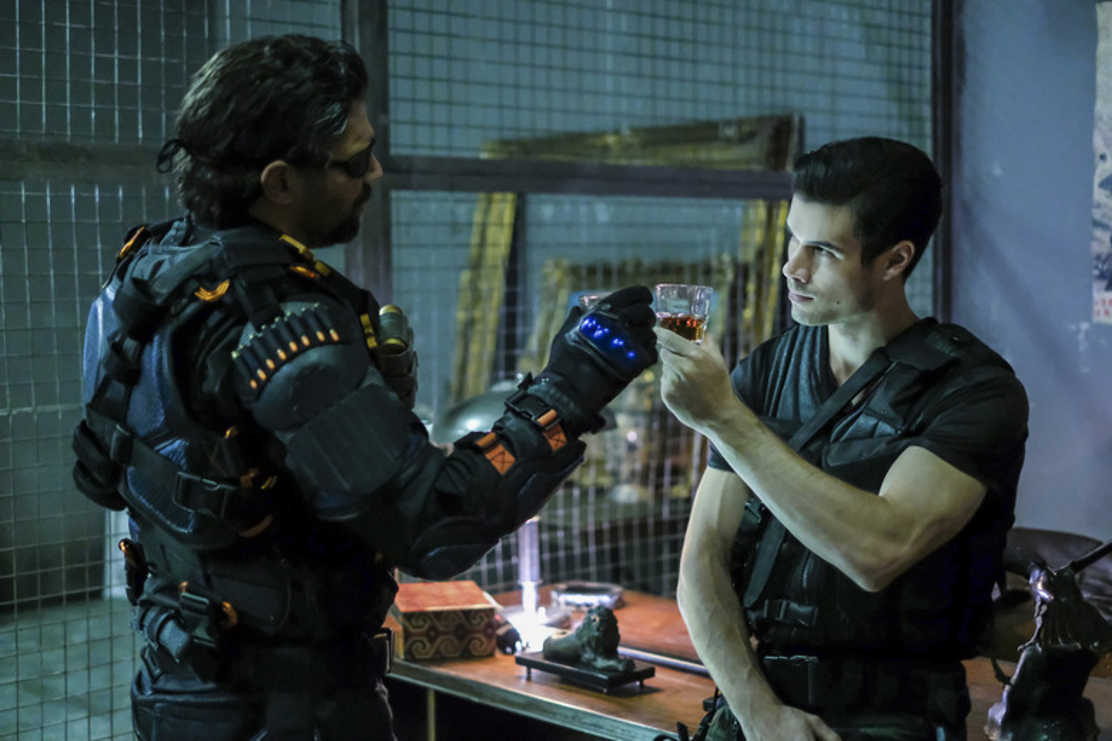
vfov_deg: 25.5
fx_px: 1637
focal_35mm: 53
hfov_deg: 37.5
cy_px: 370
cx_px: 556
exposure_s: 1/125
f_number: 1.4
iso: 6400
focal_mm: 35
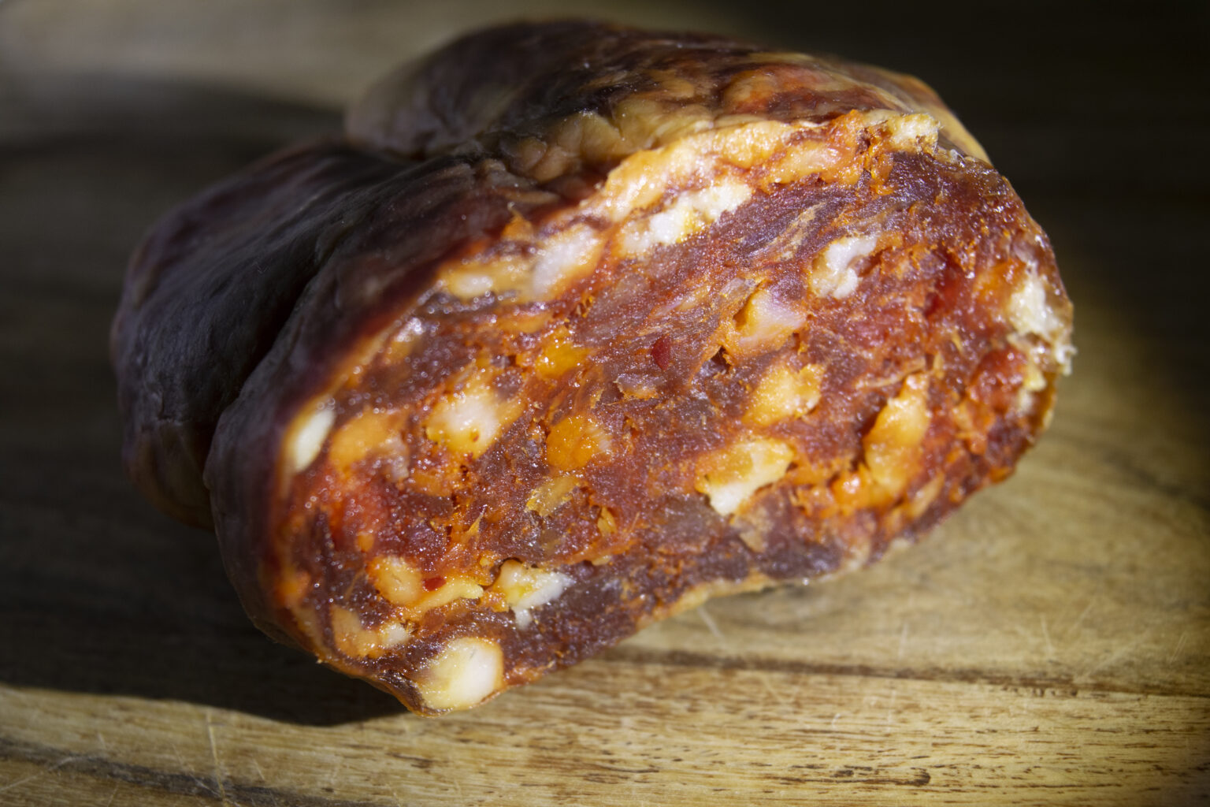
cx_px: 605
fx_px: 2017
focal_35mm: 60
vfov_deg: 22.6
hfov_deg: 33.4
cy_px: 404
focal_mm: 40
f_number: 5.6
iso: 400
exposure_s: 1/80
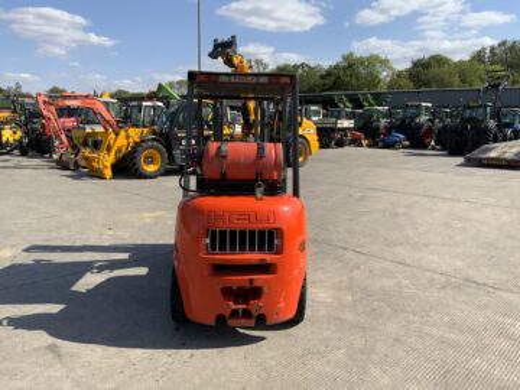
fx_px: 436
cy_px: 195
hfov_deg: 61.7
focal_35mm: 29
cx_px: 260
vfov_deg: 48.2
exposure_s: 1/1912
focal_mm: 3
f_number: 1.8
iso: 16
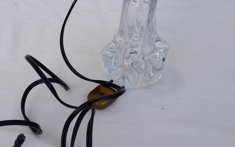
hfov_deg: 39.3
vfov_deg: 25.4
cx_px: 87
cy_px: 76
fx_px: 327
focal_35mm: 51
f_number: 1.9
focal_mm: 3.7
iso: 40
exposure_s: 1/553
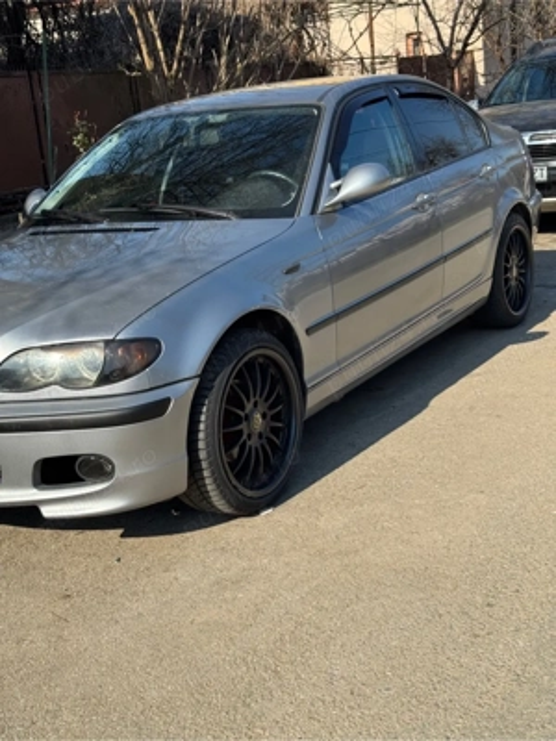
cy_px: 370
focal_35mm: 48
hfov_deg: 30.3
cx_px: 278
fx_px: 1028
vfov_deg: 39.7
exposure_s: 1/2611
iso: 64
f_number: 1.78
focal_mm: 6.76
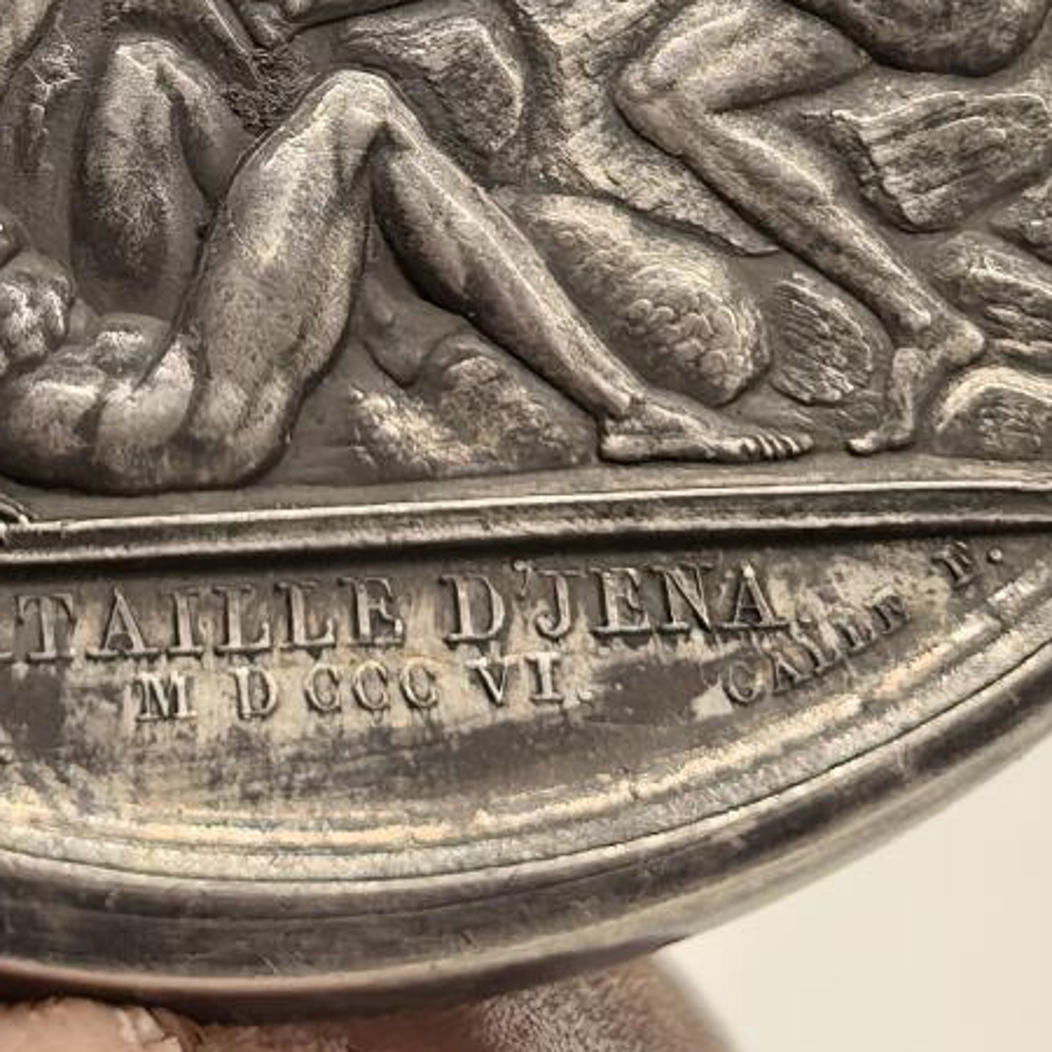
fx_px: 6567
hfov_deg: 9.1
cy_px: -311
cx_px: 206
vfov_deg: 9.0
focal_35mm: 191
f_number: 2
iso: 250
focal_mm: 6.98
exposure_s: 1/100
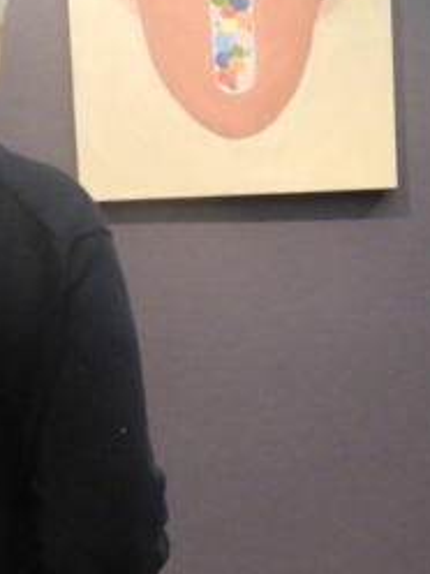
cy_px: 196
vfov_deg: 22.2
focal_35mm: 88
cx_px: 661
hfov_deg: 15.4
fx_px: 1458
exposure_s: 1/10
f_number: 3.5
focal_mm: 5
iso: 1000
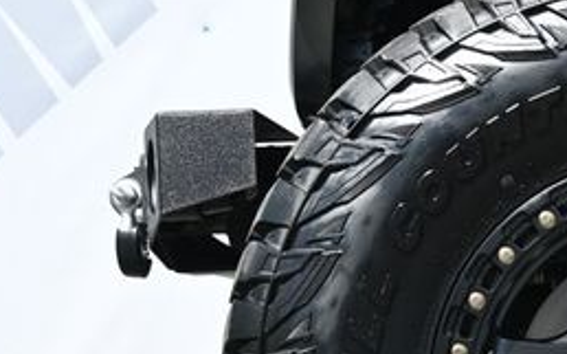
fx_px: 1848
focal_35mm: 120
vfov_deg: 10.8
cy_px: 388
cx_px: 672
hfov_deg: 16.7
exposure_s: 1/250
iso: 140
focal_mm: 31.5
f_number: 5.6
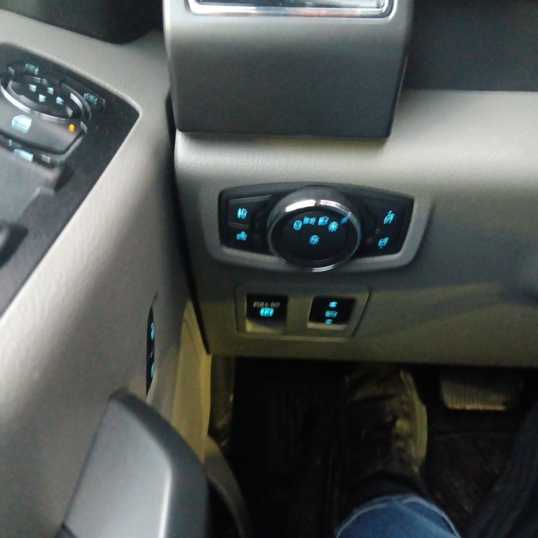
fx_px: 545
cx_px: 274
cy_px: 269
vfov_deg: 52.5
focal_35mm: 31
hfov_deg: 52.5
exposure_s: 1/14.3
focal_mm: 3.98
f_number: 1.8
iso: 6343
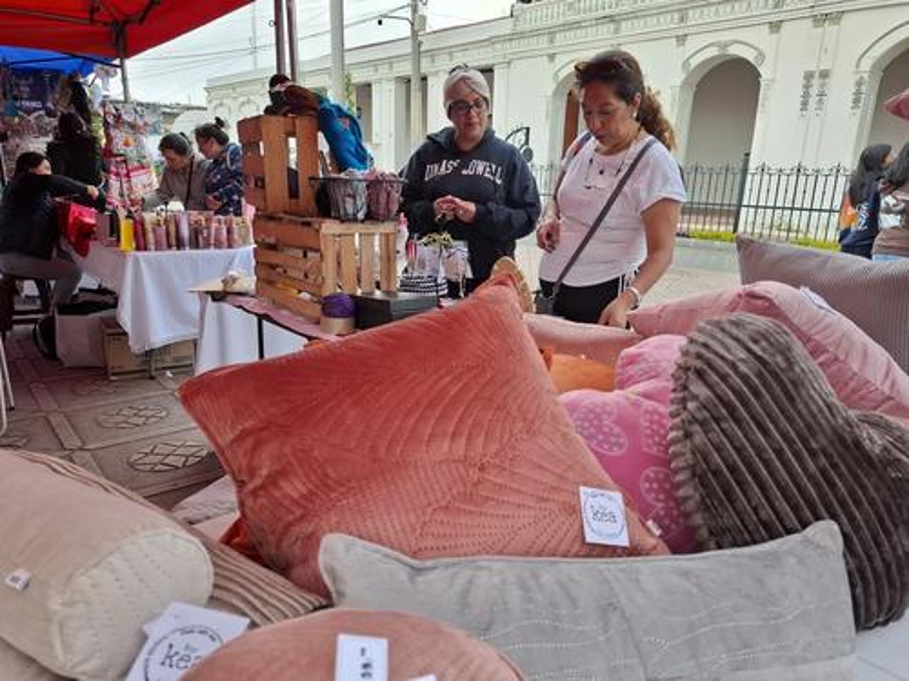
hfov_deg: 73.9
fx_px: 604
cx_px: 454
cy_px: 340
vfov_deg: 58.9
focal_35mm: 23
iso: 50
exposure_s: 1/183
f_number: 1.8
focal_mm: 5.54
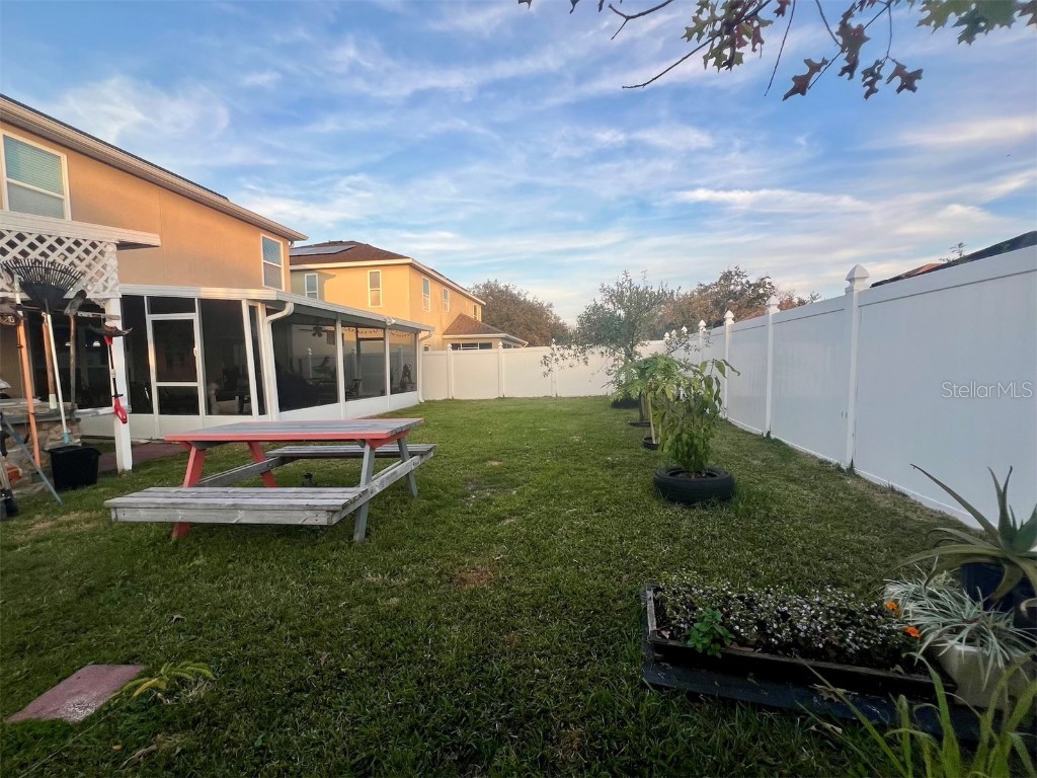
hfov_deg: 106.2
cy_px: 389
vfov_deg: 89.9
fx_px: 389
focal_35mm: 13
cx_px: 518
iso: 32
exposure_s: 1/249
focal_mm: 1.57
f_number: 1.8
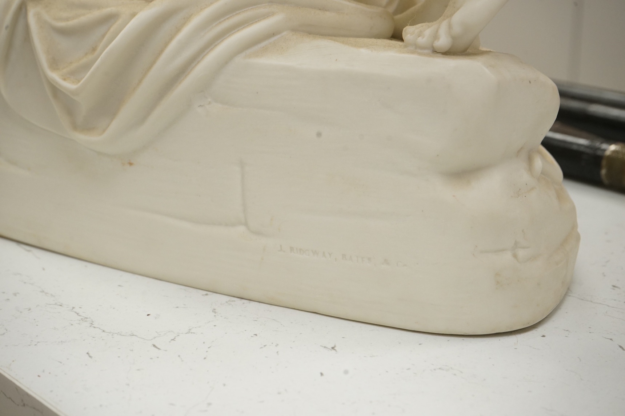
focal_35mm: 70
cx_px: 312
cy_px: 208
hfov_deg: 28.9
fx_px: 1214
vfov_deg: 19.4
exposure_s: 1/100
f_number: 10
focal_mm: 70
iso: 2500
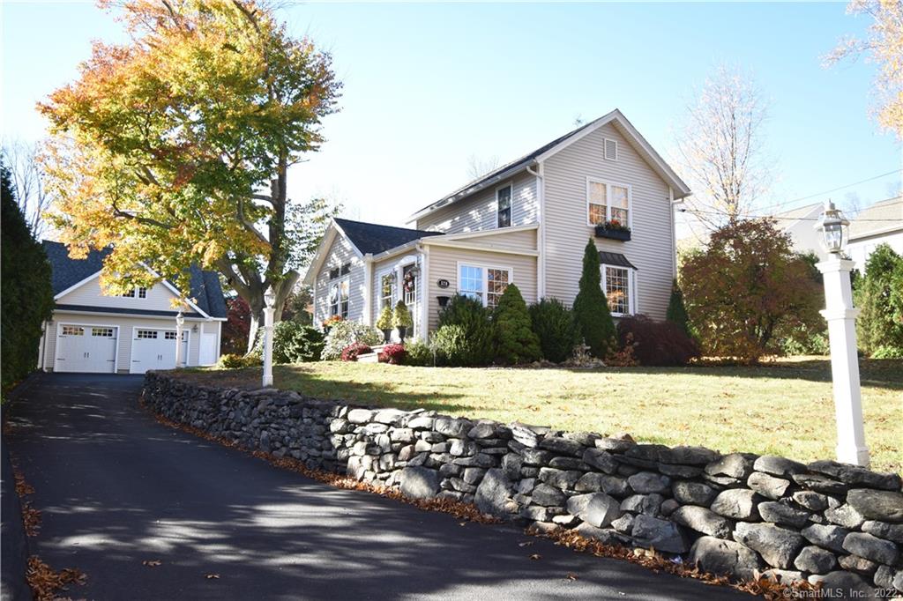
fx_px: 752
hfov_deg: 61.9
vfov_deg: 43.6
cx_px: 452
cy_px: 300
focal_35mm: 30
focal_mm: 20
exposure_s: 1/50
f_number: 5.6
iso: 100
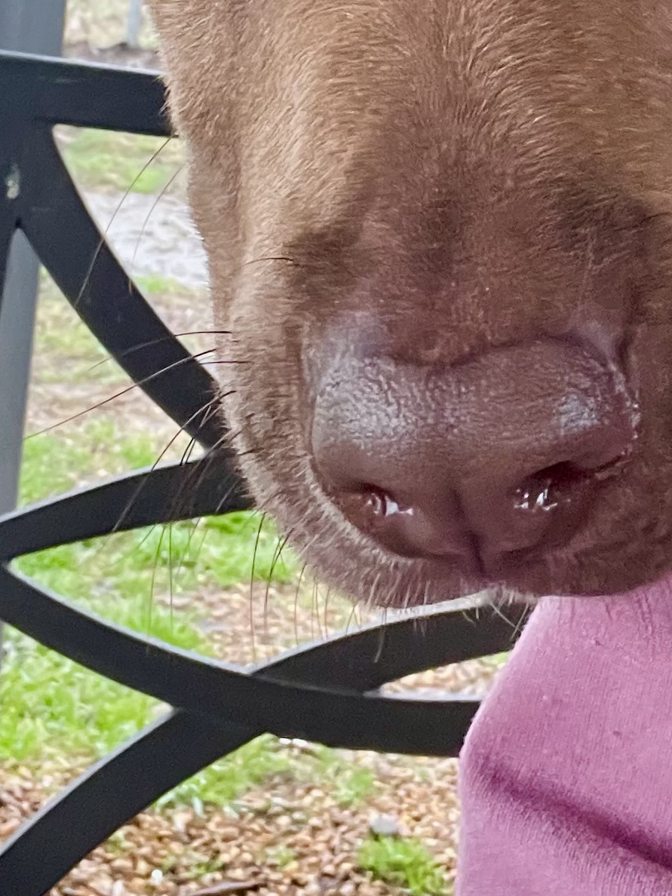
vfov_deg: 24.0
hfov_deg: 18.6
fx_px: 2019
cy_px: 26
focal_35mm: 78
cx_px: 588
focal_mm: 2.71
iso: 250
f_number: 2.2
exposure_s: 1/60
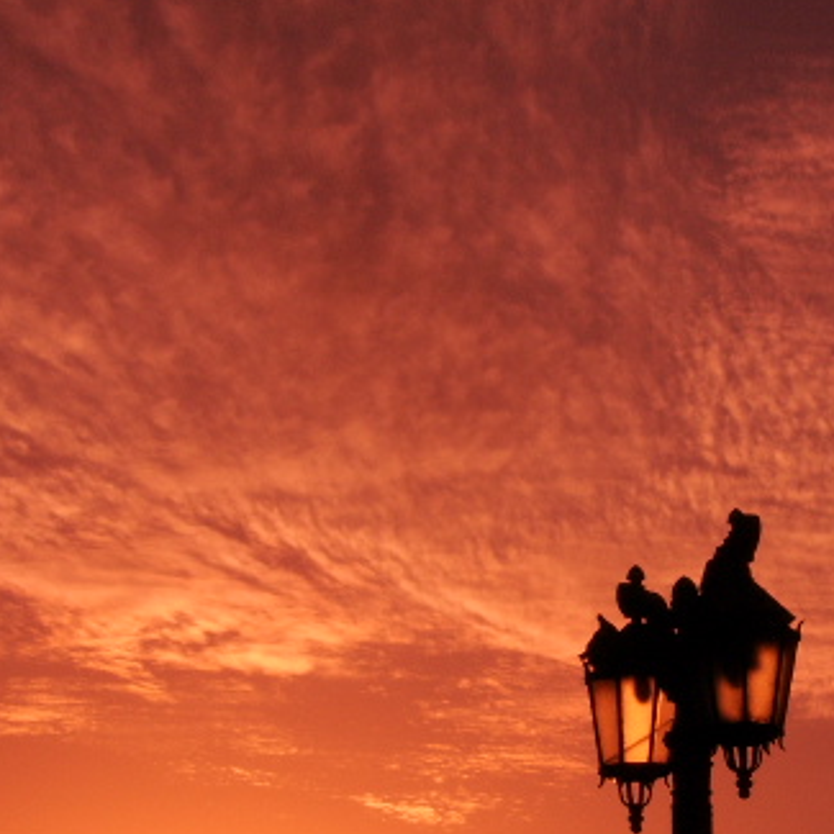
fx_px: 4416
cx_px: 647
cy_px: 600
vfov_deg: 10.8
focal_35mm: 162
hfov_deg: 10.8
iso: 50
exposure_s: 1/771
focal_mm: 15.53
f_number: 9.5
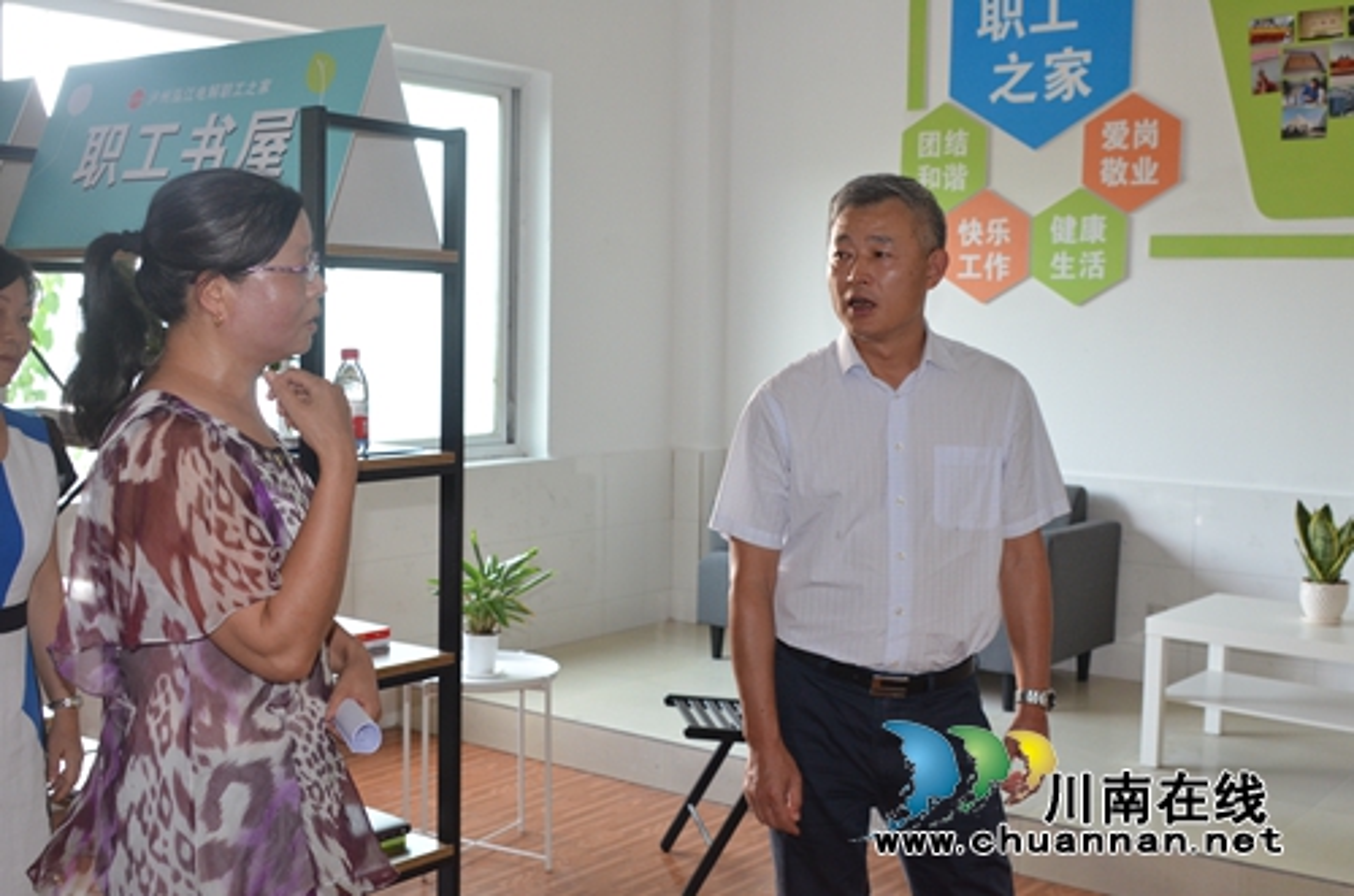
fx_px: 1576
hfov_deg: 46.5
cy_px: 448
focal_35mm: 42
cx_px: 677
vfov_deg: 31.7
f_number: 5.6
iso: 1250
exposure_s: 1/180
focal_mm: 28
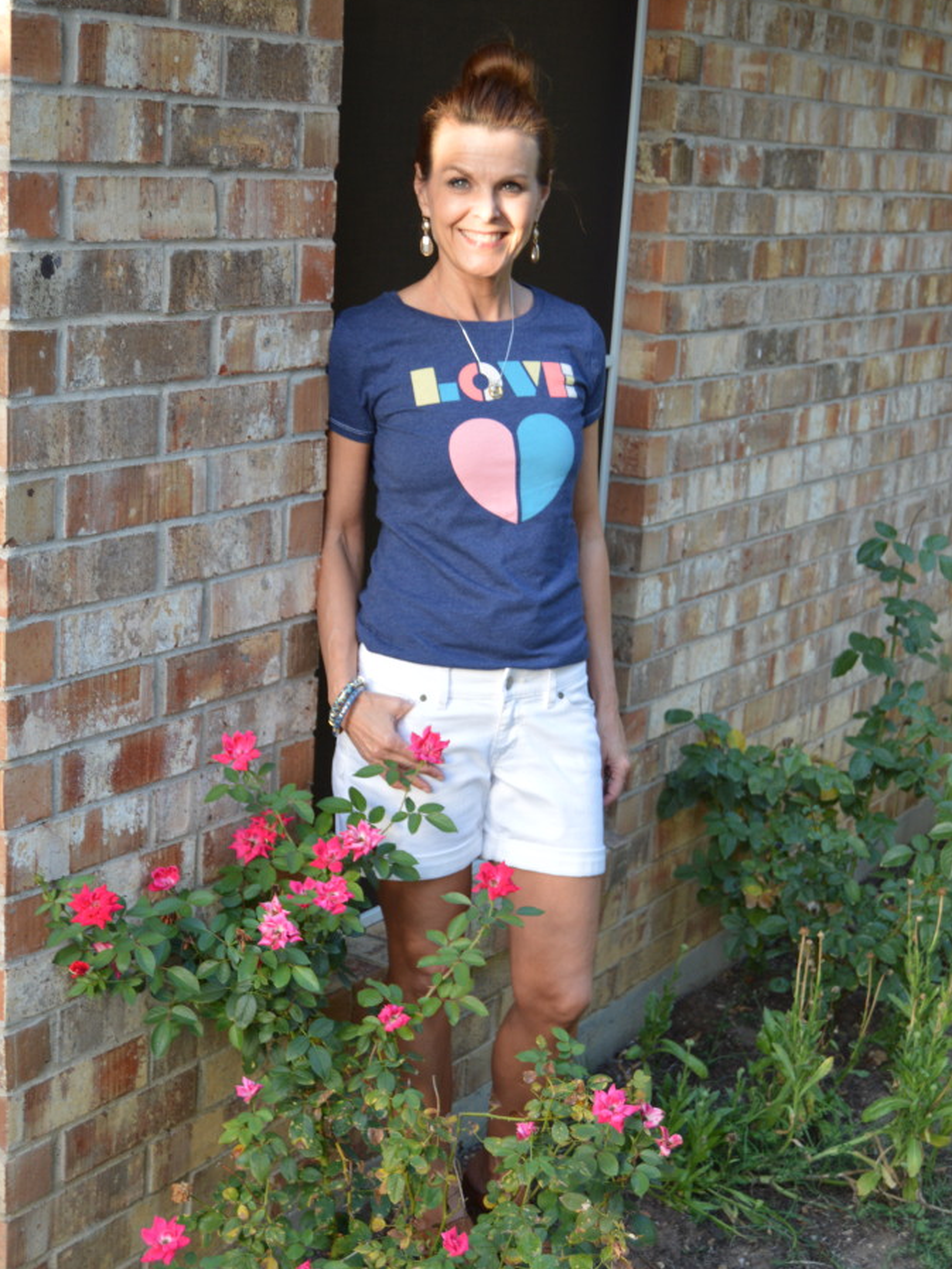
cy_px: 714
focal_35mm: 58
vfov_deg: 33.4
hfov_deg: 25.4
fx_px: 2110
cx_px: 474
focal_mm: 35
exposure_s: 1/80
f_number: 4.5
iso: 400
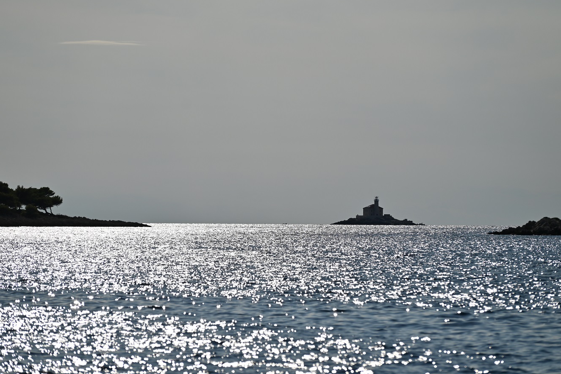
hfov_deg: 11.0
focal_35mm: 187
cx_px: 283
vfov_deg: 7.3
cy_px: 194
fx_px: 2914
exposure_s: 1/8000
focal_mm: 165
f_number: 5
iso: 125
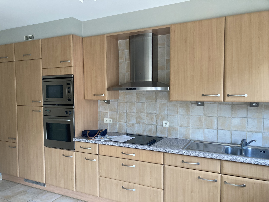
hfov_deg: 63.4
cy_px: 101
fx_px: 218
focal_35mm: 28
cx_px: 134
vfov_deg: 49.7
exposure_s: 1/60
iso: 160
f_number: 1.8
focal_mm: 3.99
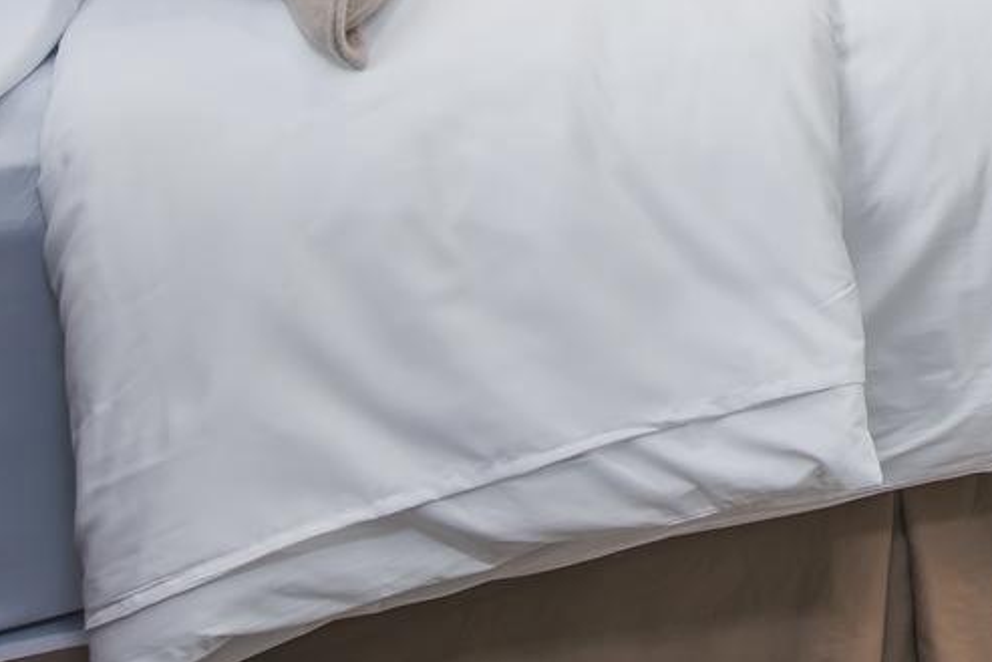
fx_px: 2177
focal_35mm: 79
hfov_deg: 21.2
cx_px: 1537
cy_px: -531
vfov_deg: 15.0
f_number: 9
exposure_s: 1/250
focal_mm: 19
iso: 200
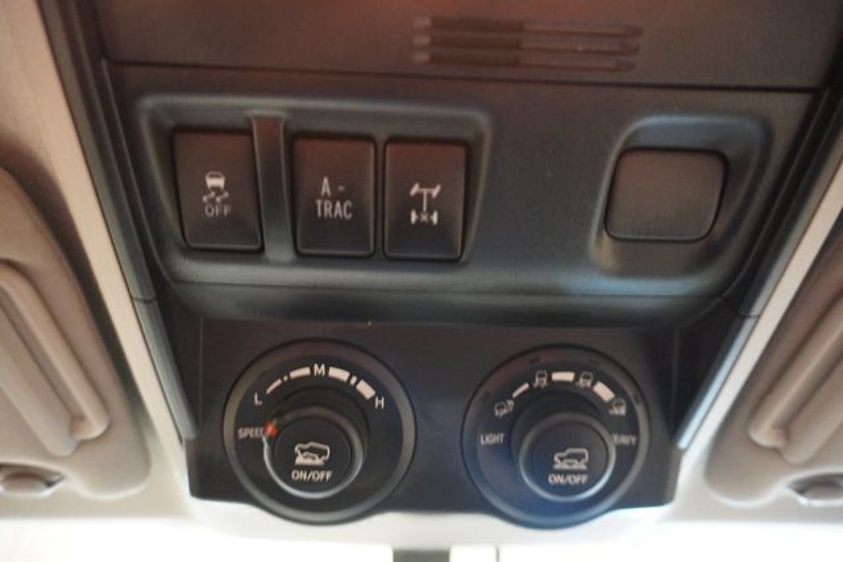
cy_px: 281
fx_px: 562
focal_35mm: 24
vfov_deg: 53.2
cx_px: 422
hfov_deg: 73.7
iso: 6400
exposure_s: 1/10
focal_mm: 16
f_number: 3.5
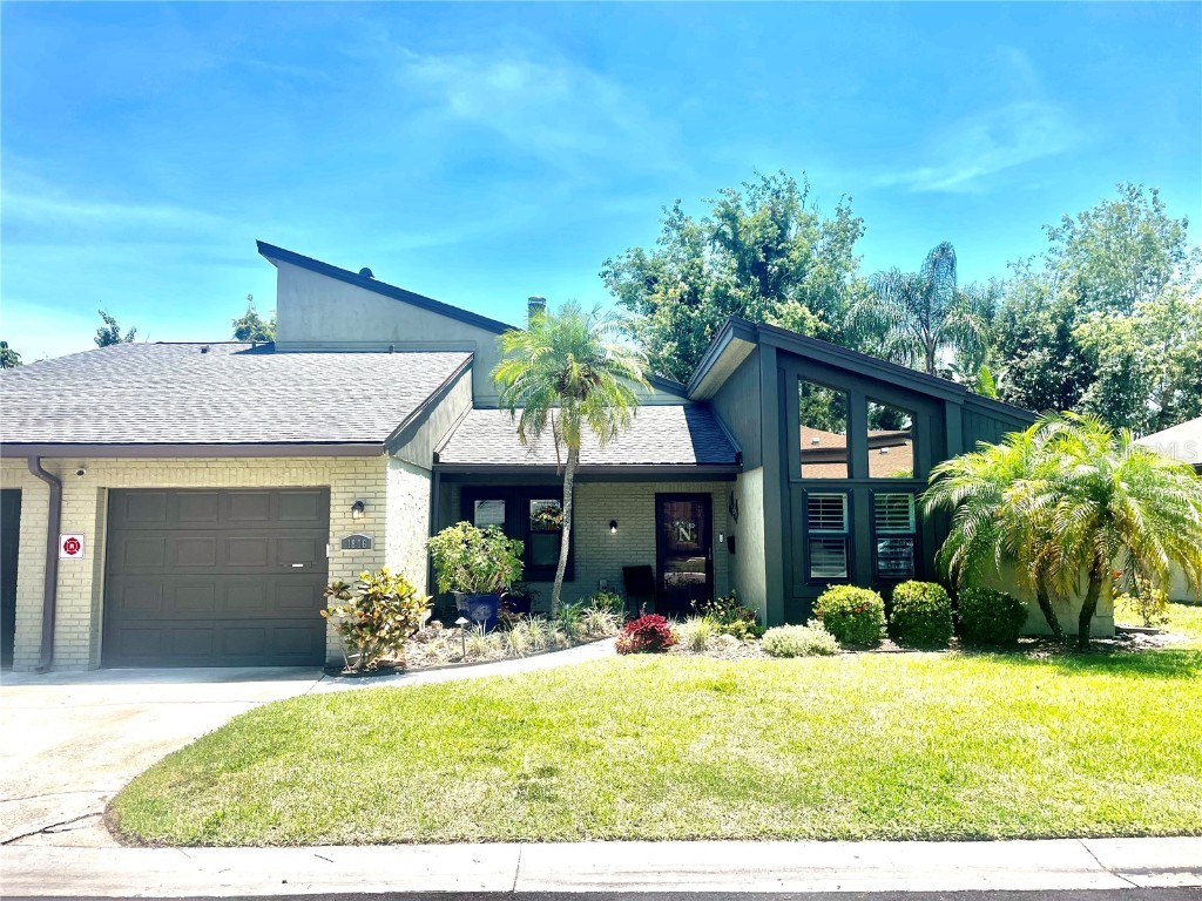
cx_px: 601
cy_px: 450
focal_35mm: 26
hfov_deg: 67.3
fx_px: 903
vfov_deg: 53.1
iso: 32
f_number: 1.6
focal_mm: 4.2
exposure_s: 1/2747
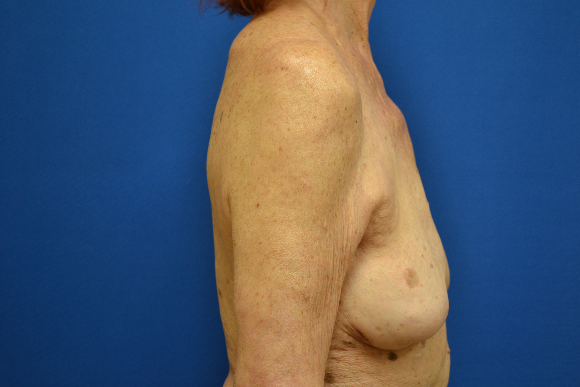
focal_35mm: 54
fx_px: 870
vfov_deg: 25.1
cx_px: 290
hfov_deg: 36.9
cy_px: 194
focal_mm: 36
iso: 400
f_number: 5
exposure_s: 1/20
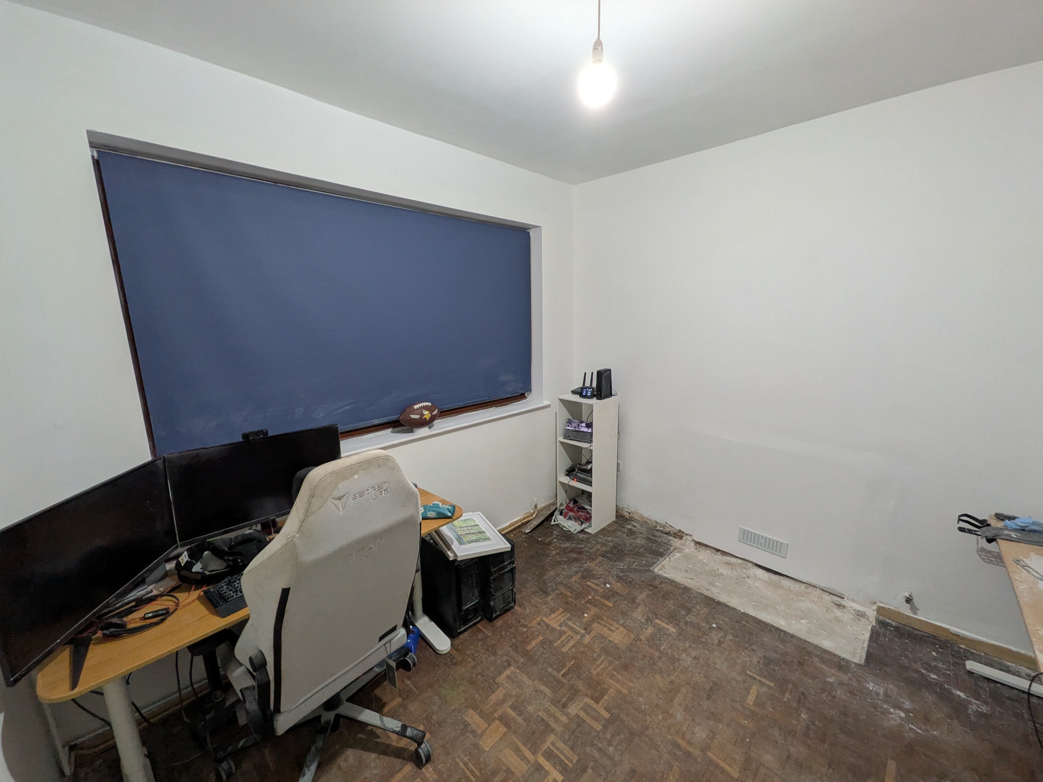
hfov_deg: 102.1
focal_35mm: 14
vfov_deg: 85.7
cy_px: 391
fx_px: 422
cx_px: 522
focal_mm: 1.85
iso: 302
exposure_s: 1/25
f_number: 2.2
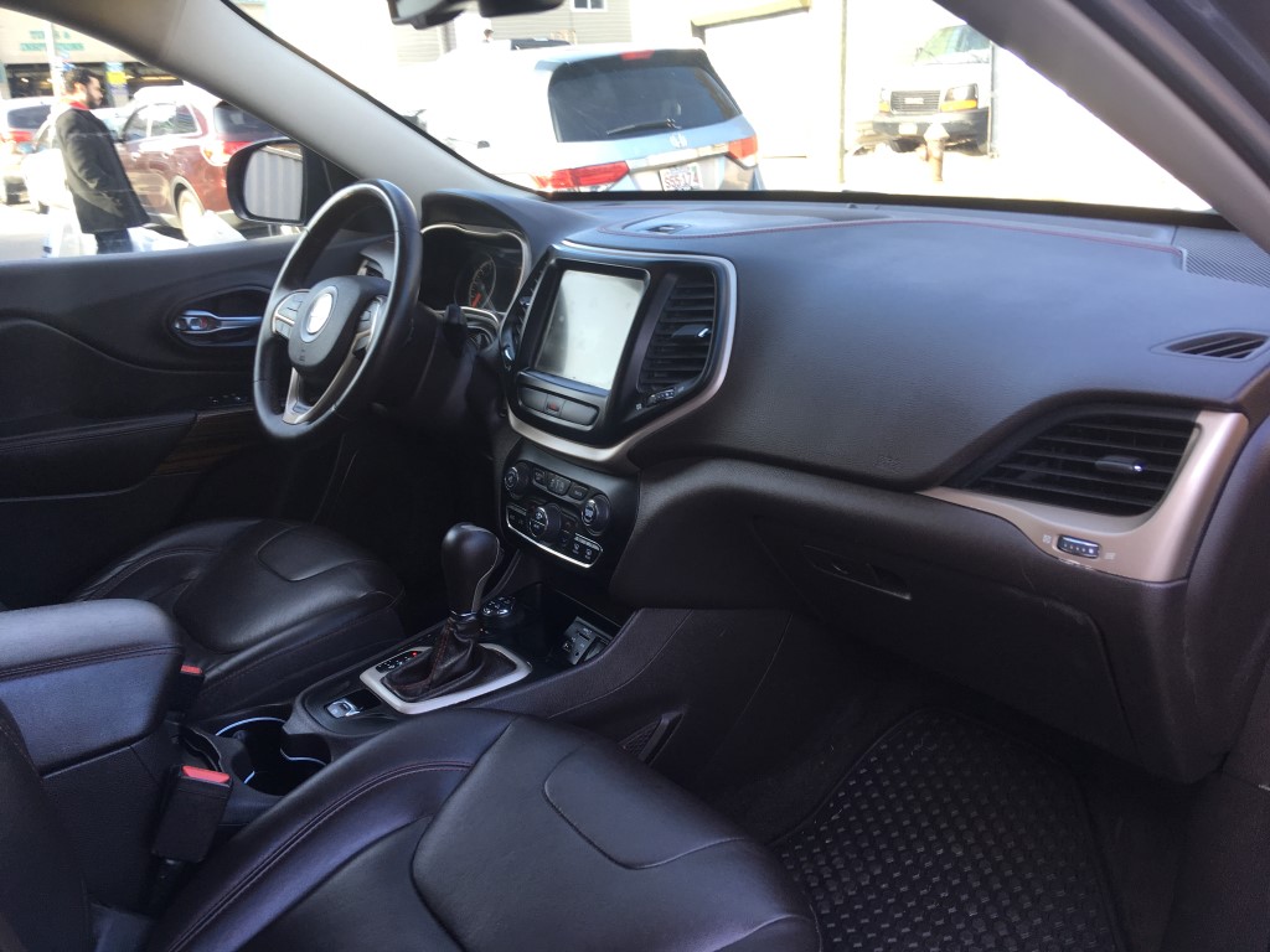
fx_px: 1064
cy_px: 476
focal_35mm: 29
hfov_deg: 61.7
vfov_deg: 48.2
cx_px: 635
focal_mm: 4.15
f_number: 2.2
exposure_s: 1/60
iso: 32
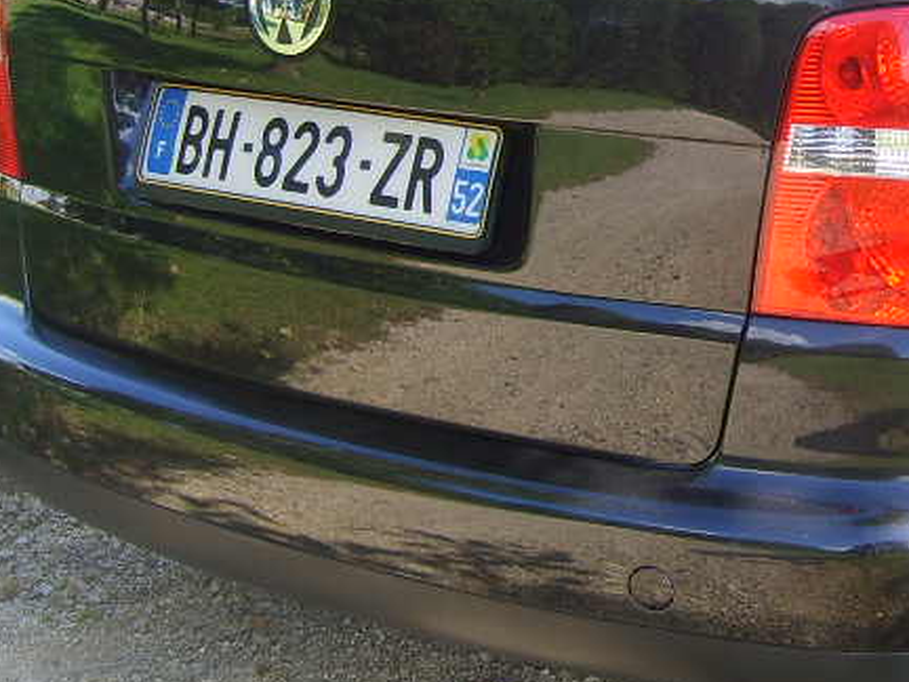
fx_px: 2180
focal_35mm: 83
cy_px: 139
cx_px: 858
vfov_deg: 17.6
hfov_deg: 22.8
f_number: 2.8
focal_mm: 5.8
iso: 50
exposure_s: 1/180
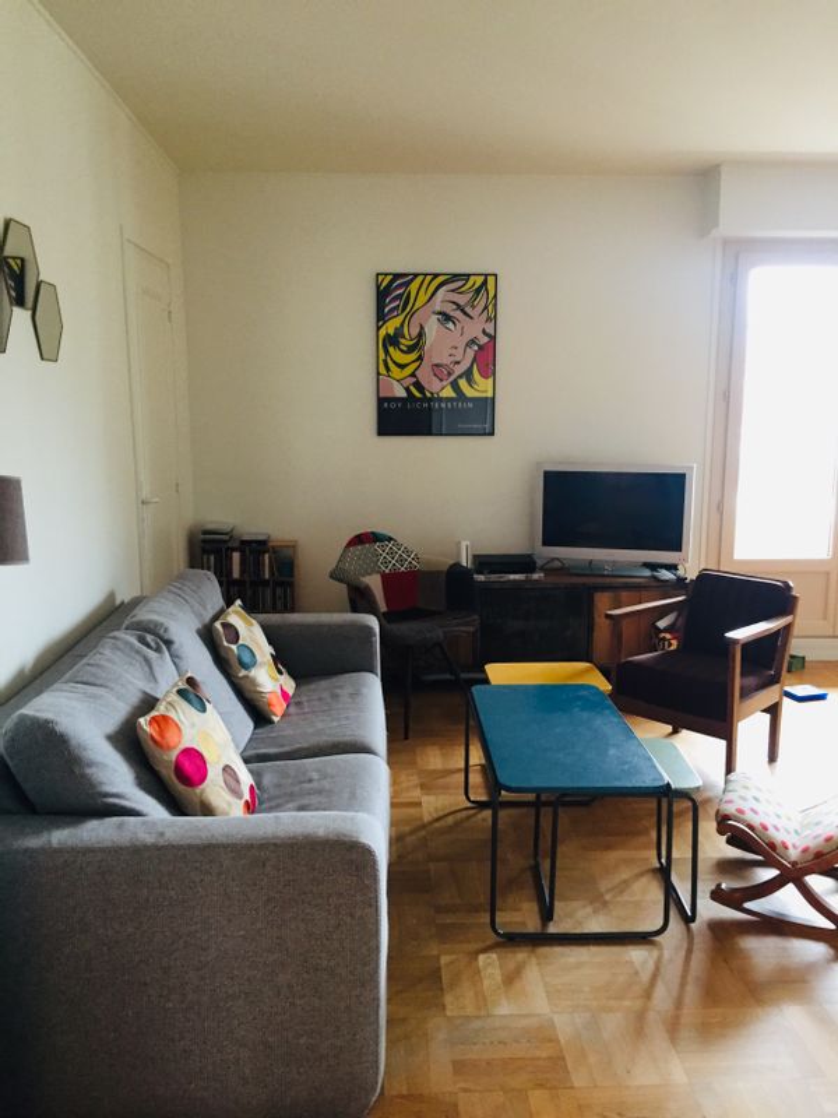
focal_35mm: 29
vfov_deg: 61.7
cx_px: 419
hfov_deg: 48.2
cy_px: 559
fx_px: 936
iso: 250
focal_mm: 4.15
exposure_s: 1/20
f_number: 2.2
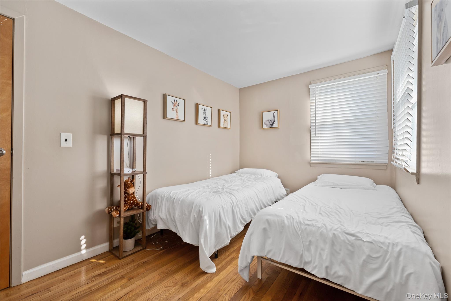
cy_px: 150
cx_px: 226
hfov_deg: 104.3
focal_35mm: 14
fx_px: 175
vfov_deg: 81.2
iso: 200
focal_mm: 14
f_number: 8
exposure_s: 1/8
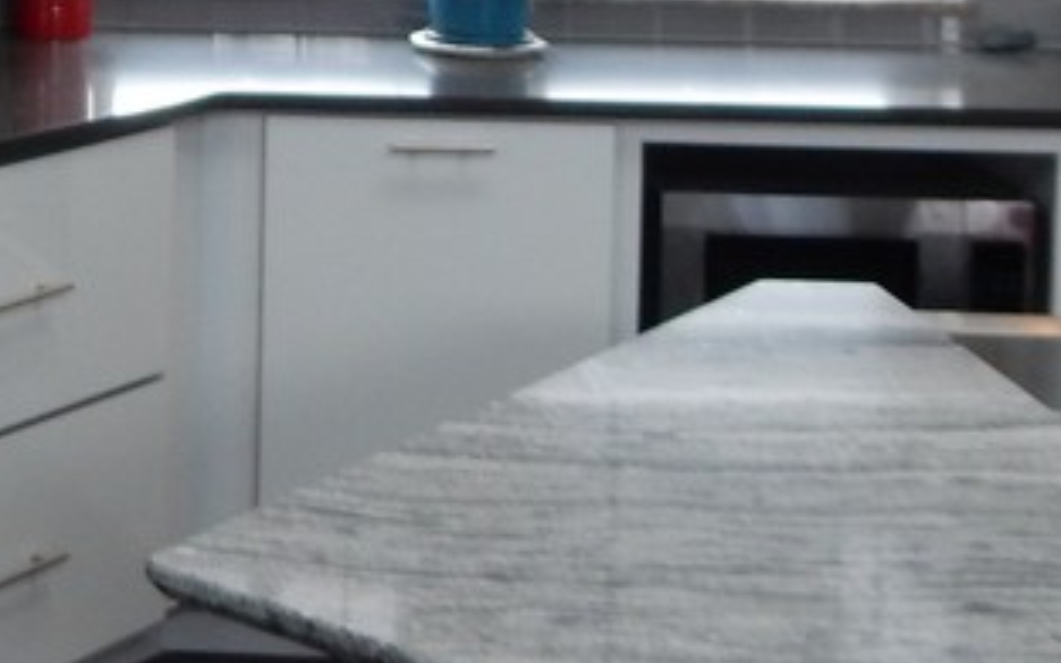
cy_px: -337
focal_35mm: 98
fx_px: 2834
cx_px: -337
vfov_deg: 12.7
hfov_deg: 19.5
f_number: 3.7
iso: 180
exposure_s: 1/30
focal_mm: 4.5
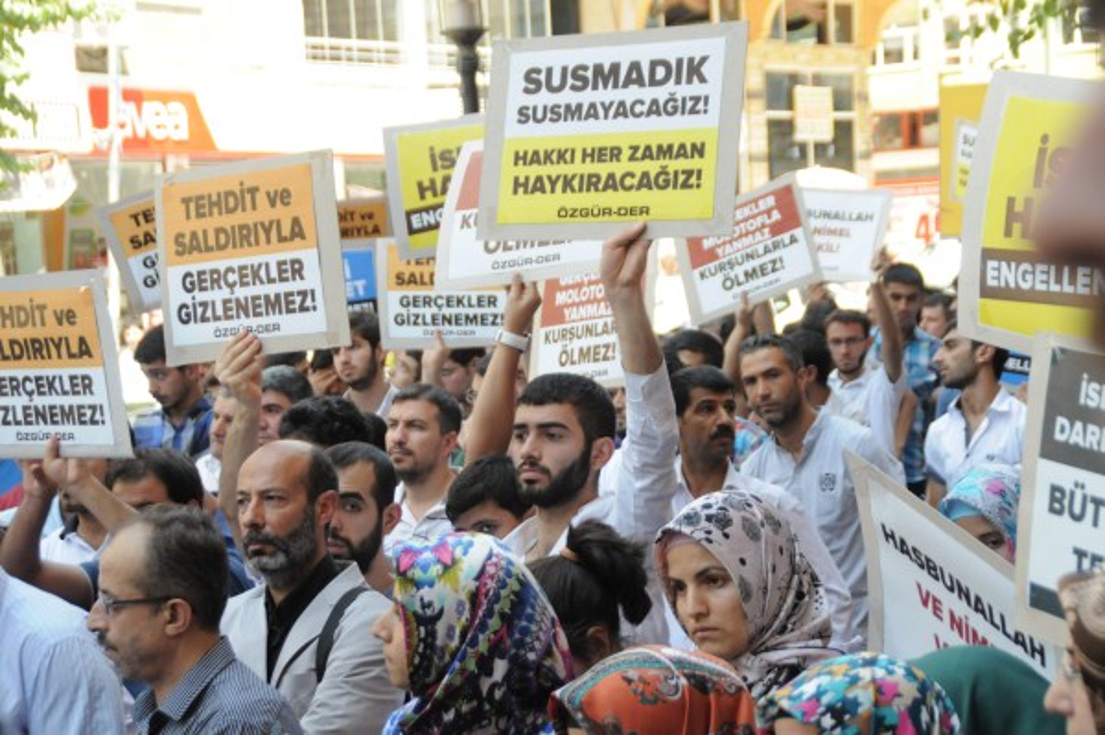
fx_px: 2576
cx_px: 552
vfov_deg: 16.2
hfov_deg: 24.2
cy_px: 368
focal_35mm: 84
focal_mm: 56
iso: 800
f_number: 5
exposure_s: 1/500
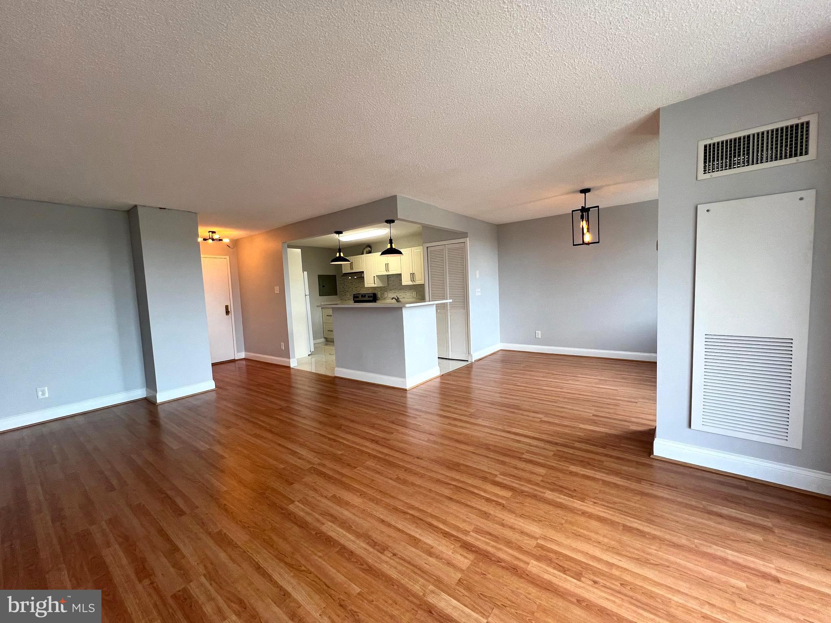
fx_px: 312
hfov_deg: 106.2
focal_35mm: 13
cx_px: 416
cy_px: 312
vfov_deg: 89.9
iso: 80
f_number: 1.8
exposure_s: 1/120
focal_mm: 1.57
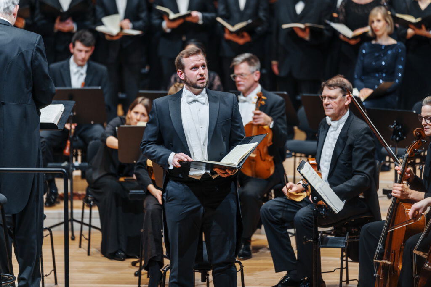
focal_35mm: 198
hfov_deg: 10.4
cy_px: 144
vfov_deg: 6.9
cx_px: 216
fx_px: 2371
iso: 640
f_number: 2.8
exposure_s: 1/200
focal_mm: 198
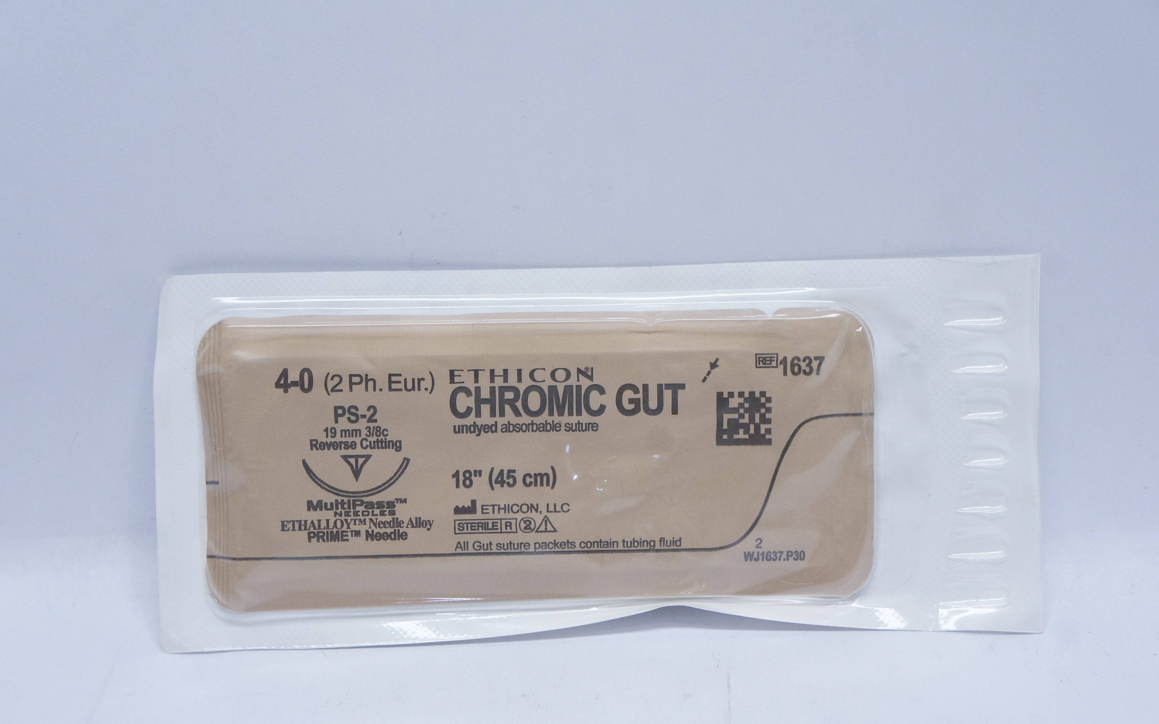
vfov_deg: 22.0
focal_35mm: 59
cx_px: 588
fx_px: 1864
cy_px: 390
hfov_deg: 34.5
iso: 800
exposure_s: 1/60
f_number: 7.1
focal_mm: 38
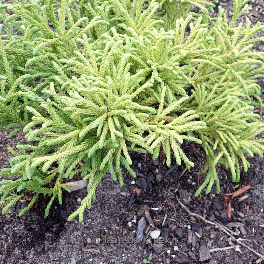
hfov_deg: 46.0
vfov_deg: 46.0
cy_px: 130
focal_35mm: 36
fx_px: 311
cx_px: 131
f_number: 2.3
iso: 160
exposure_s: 1/125
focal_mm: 5.5
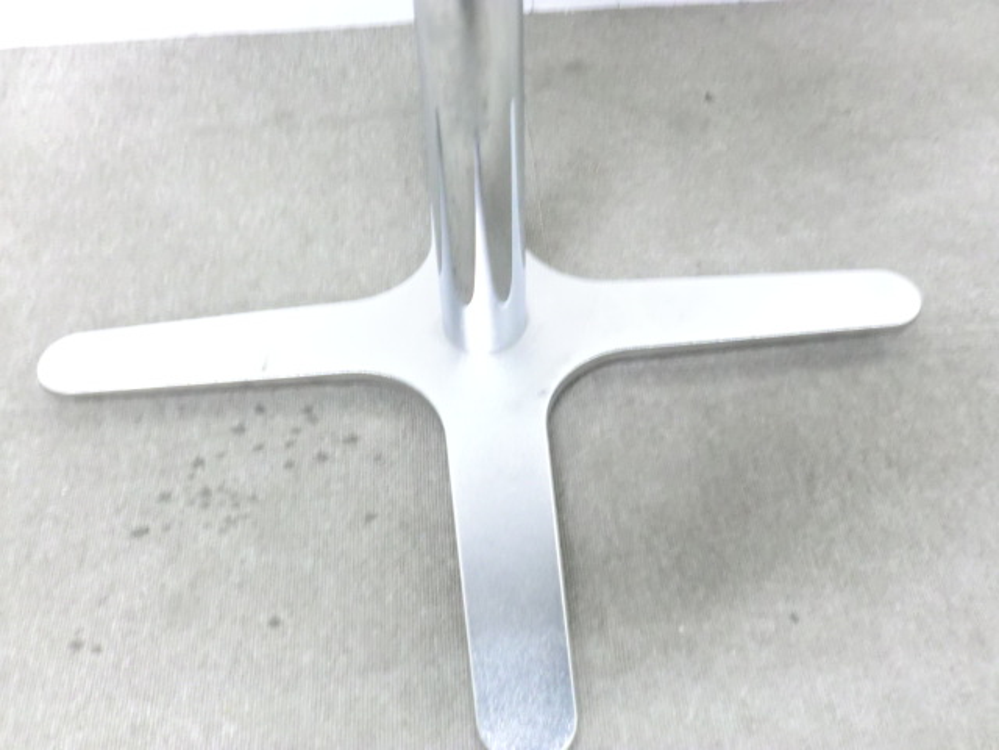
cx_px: 500
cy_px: 375
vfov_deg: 37.7
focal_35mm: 38
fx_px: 1097
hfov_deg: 49.0
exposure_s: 1/13
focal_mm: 6.9
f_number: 3.9
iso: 800
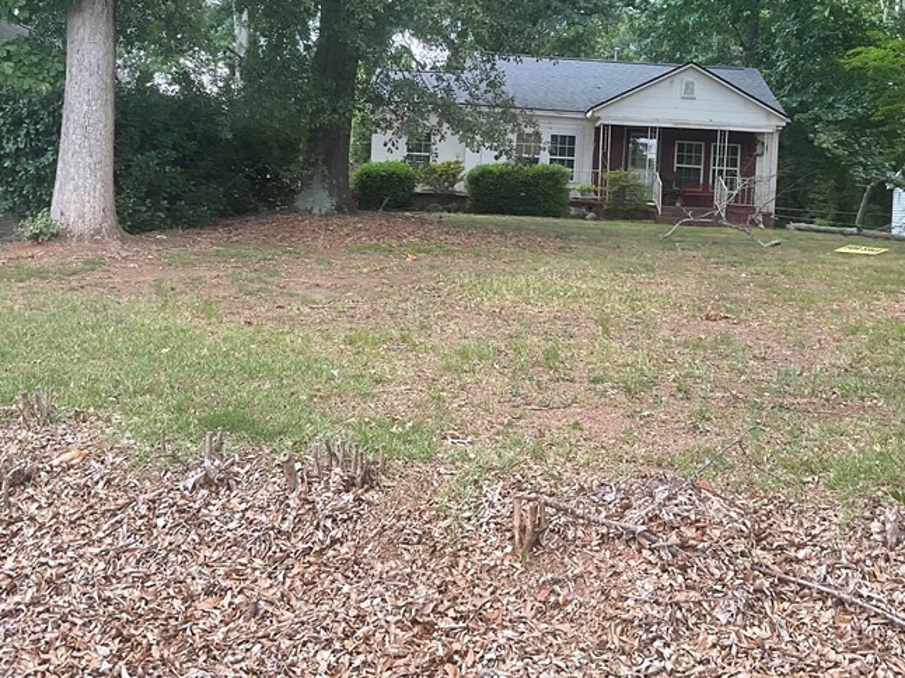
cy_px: 160
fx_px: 1202
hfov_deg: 41.2
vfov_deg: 30.9
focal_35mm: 46
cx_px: 490
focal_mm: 3
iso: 16
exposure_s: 1/231
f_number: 1.8
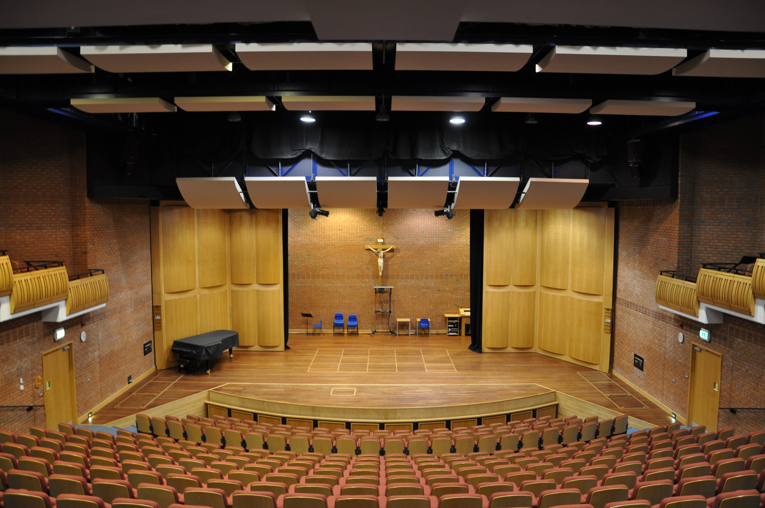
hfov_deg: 67.4
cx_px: 382
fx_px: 573
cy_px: 254
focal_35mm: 27
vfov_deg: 47.8
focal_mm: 18
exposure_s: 1/10
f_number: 3.5
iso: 800
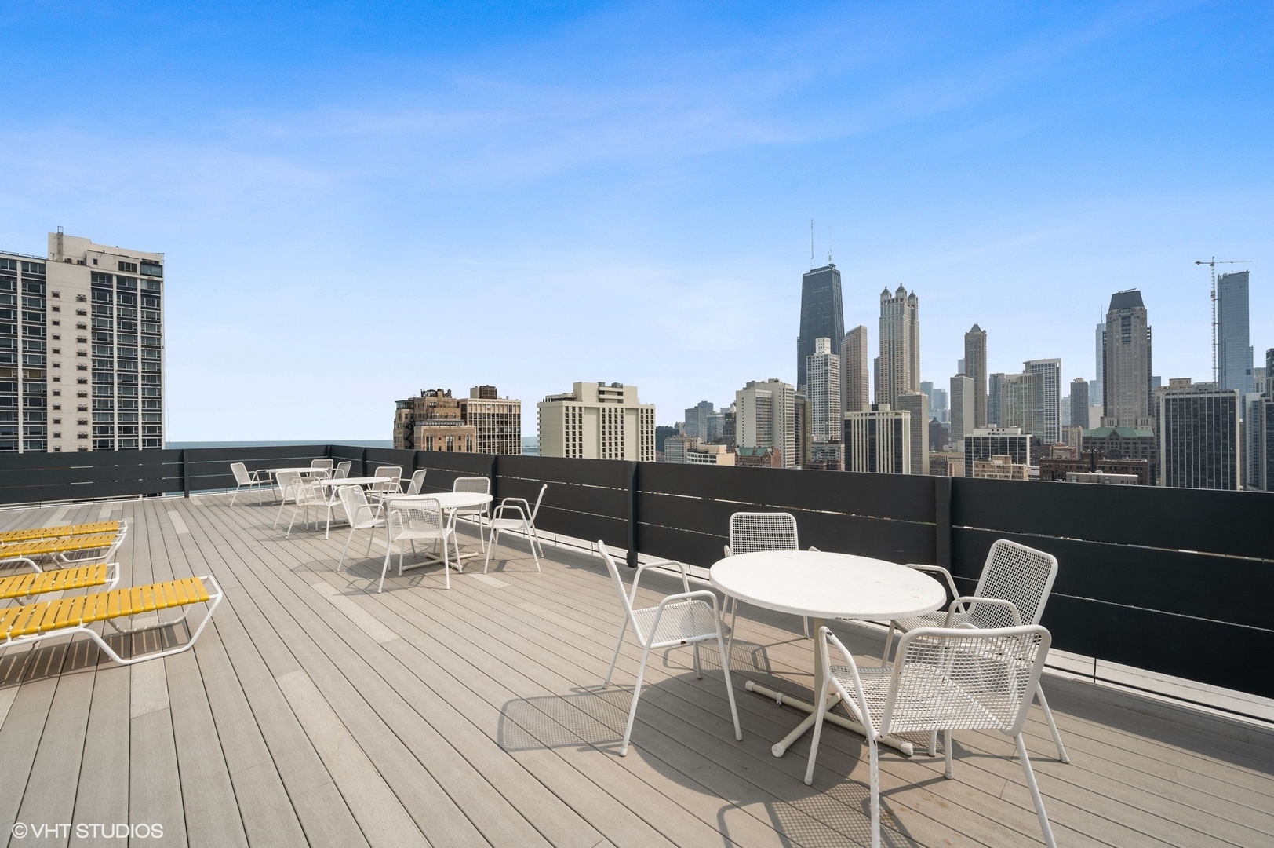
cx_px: 637
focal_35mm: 14
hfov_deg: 104.3
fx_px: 495
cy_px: 424
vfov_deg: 81.1
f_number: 9.5
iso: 200
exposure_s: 1/500
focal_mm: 14
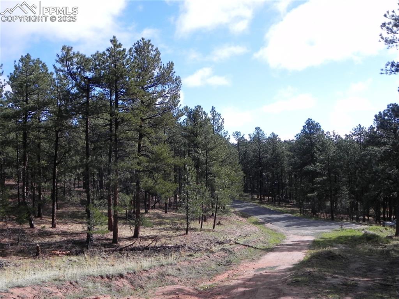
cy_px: 150
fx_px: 426
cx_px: 200
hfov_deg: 50.2
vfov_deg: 38.6
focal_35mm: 37
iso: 160
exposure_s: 1/1175
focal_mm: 6.6
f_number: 3.5
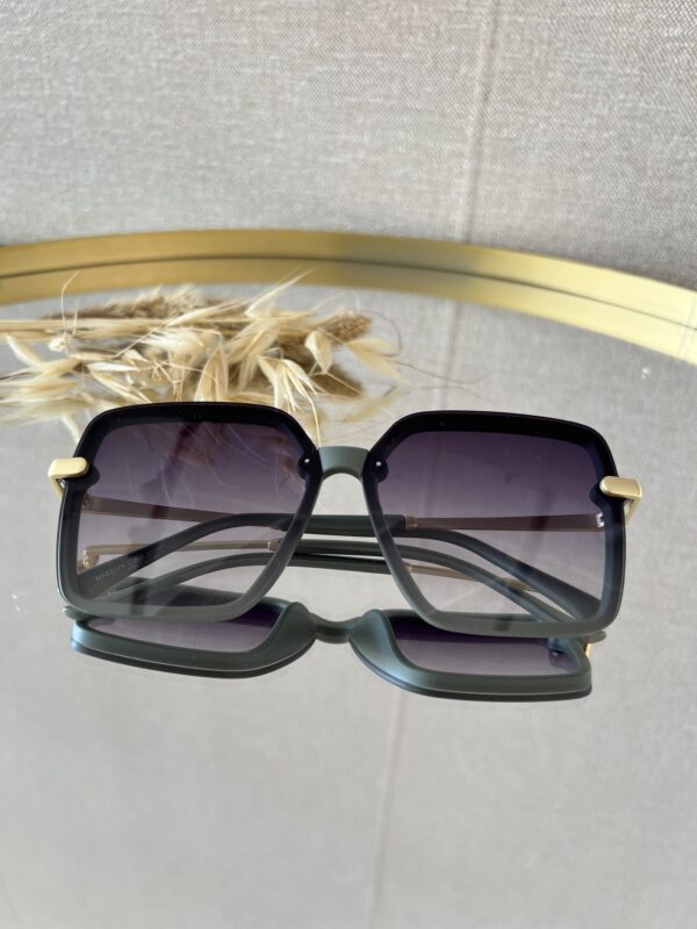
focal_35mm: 26
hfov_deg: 53.1
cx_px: 348
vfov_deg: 67.3
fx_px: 698
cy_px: 464
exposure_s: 1/100
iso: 50
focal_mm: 5.7
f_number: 1.5
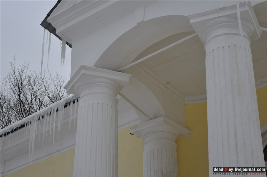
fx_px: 555
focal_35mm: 75
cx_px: 134
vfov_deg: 18.1
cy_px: 88
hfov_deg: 27.0
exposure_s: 1/2000
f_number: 3.5
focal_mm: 50
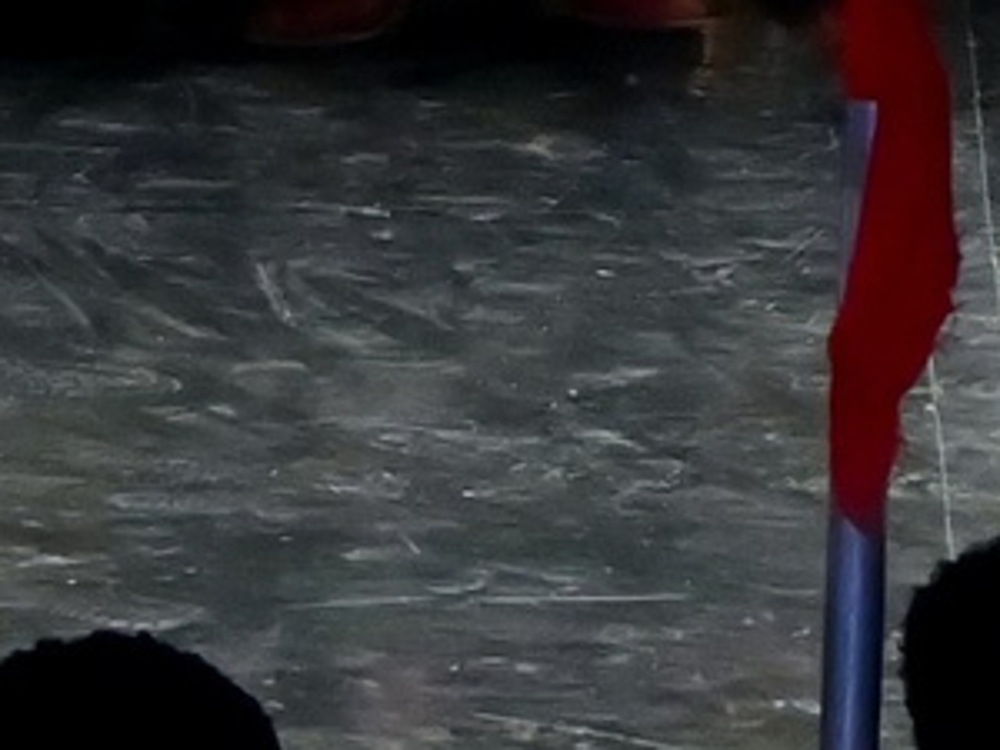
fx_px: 29871
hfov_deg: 1.9
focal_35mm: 1034
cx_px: 3860
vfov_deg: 1.4
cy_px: -900
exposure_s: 1/180
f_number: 5.6
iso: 800
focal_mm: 84
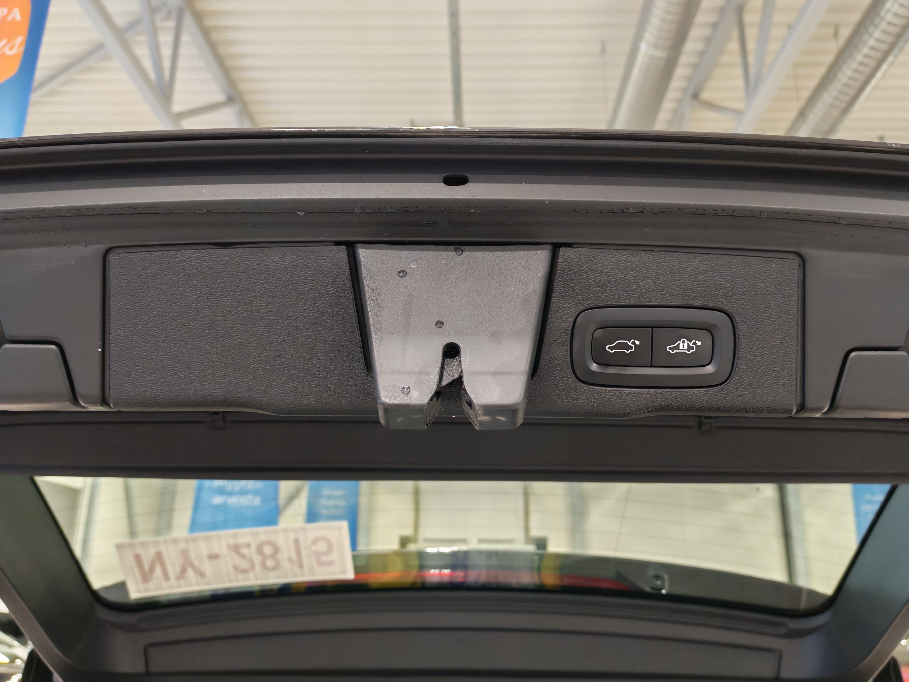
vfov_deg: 44.2
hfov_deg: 56.8
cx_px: 454
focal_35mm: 32
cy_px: 341
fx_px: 840
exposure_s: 1/100
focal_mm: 6.12
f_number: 1.9
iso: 1506
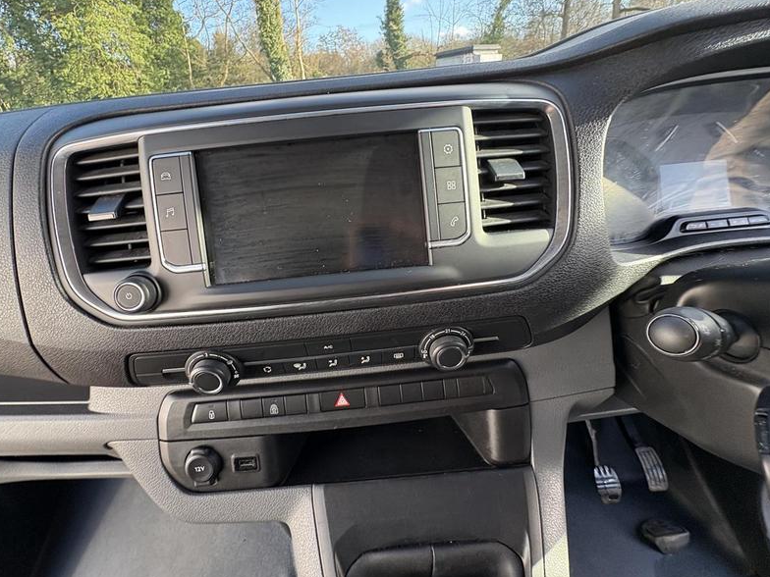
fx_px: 356
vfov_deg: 77.8
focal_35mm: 16
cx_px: 365
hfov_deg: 94.4
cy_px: 253
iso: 125
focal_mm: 2.22
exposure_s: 1/99
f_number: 2.2
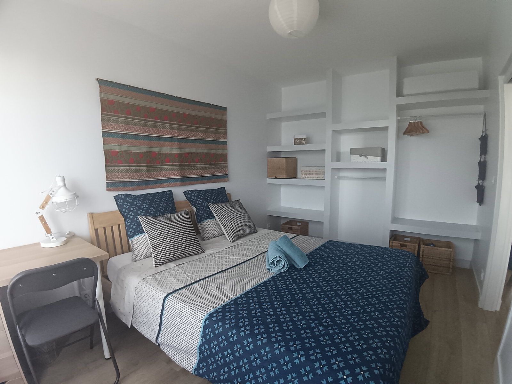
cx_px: 256
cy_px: 192
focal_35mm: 17
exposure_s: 1/100
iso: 578
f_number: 2.2
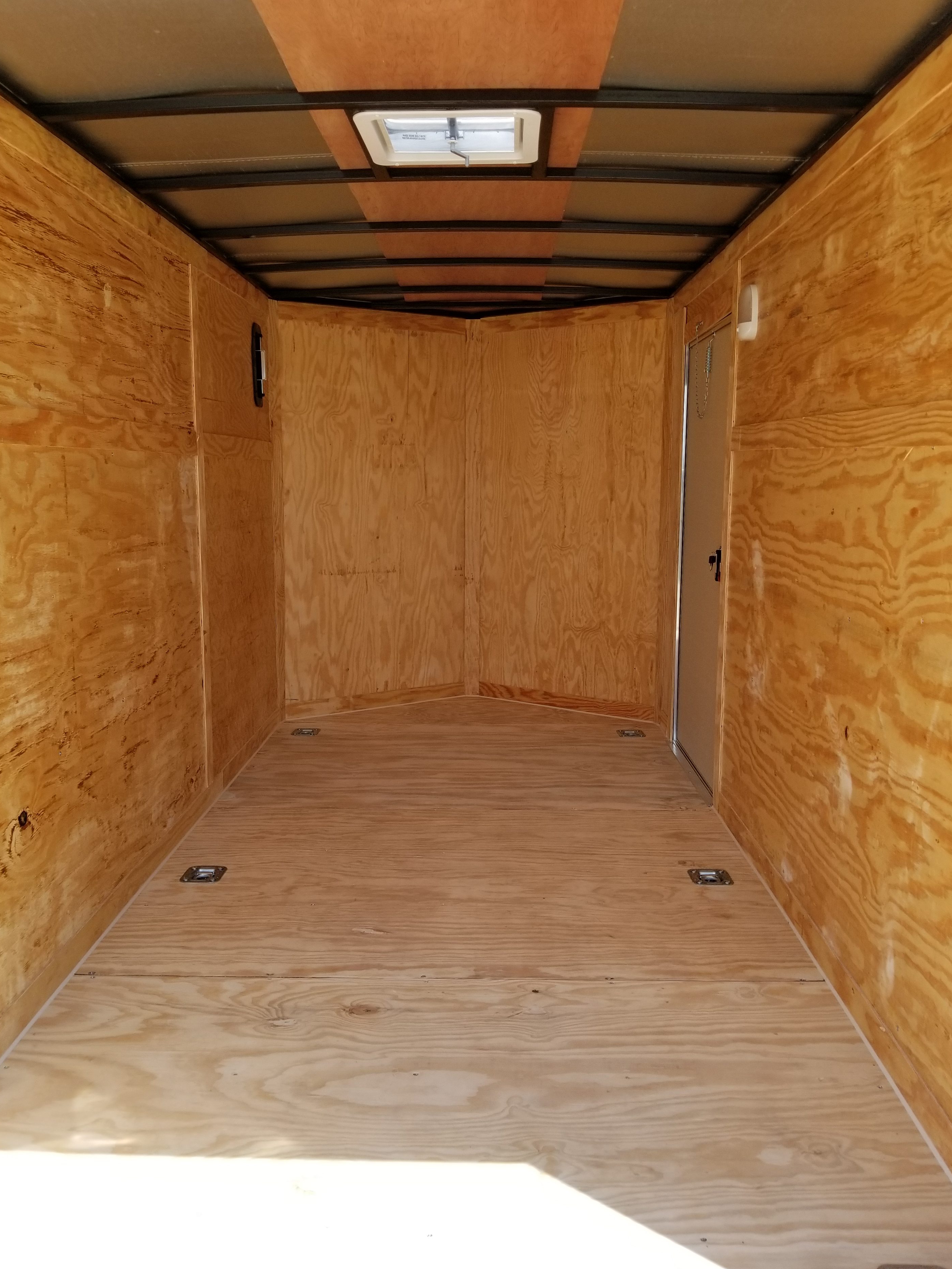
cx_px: 449
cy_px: 624
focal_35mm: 28
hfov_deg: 49.7
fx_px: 1027
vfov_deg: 63.4
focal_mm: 4.25
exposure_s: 1/940
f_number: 1.7
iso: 50
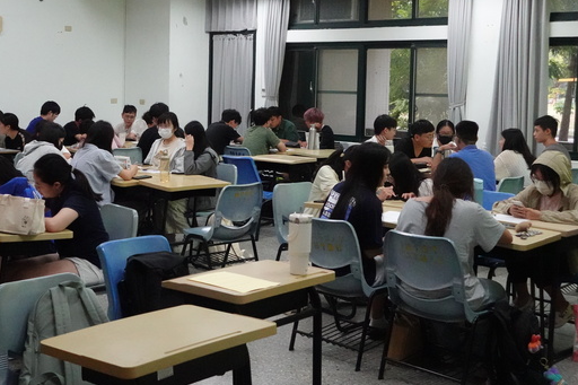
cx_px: 205
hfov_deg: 37.9
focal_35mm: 52
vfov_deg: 25.8
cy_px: 130
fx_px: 835
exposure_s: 1/500
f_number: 4
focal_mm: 14.68
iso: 5000
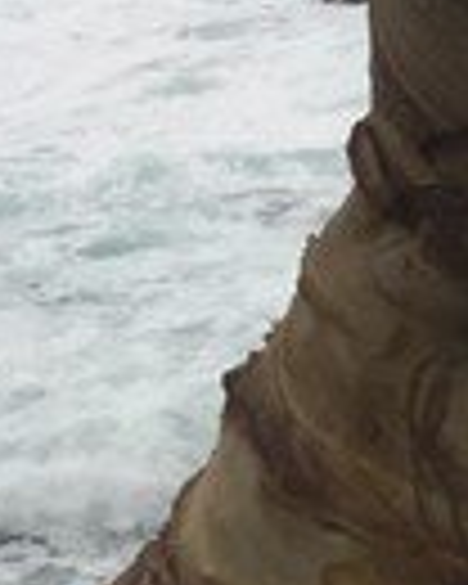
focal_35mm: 209
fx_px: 3619
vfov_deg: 9.2
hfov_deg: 6.1
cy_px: -54
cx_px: 1917
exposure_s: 1/120
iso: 32
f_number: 2.2
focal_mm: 4.15
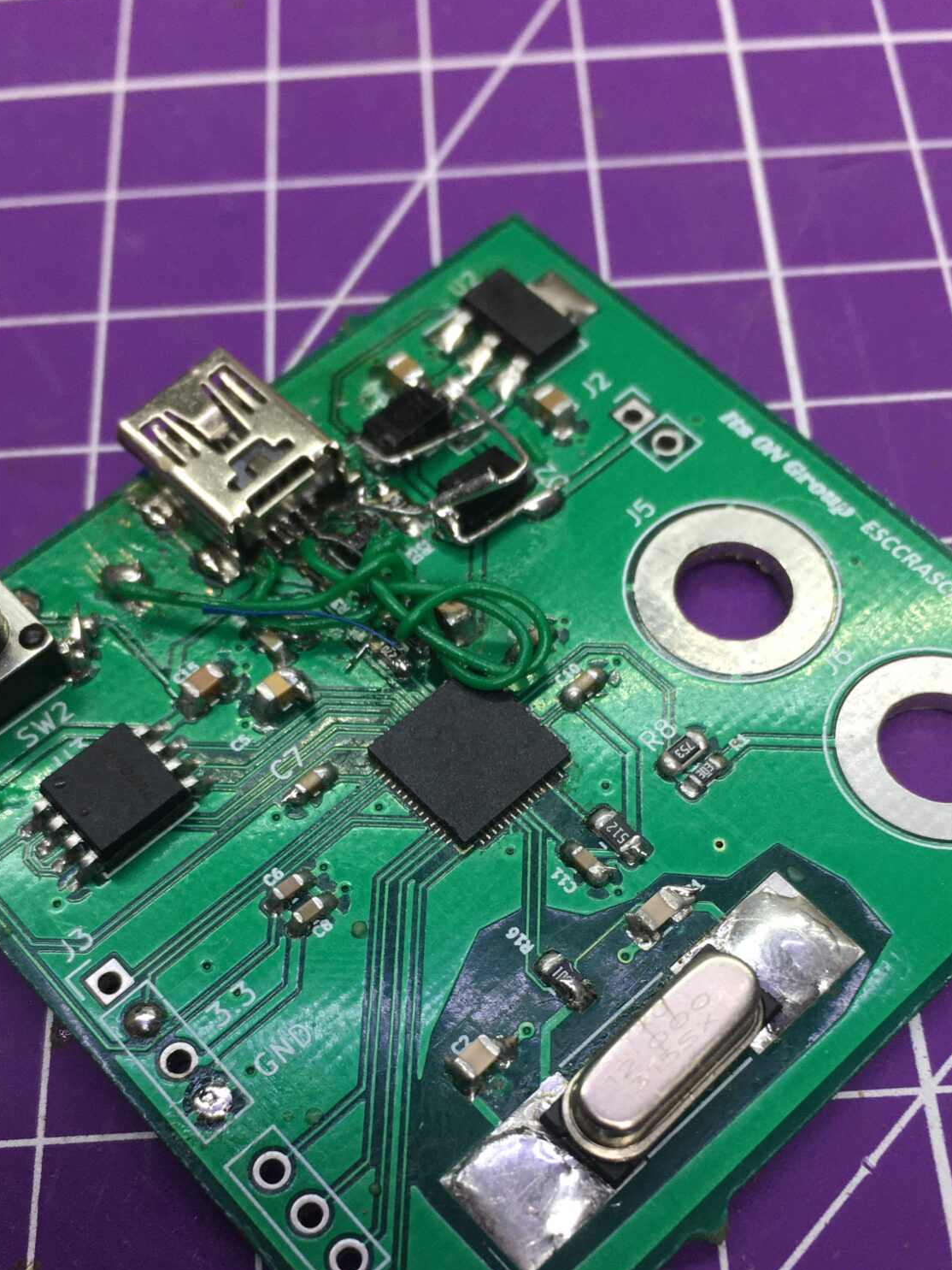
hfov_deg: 36.0
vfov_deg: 46.2
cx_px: 459
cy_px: 830
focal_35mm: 40
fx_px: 1467
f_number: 2.2
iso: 50
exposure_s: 1/33
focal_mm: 4.15
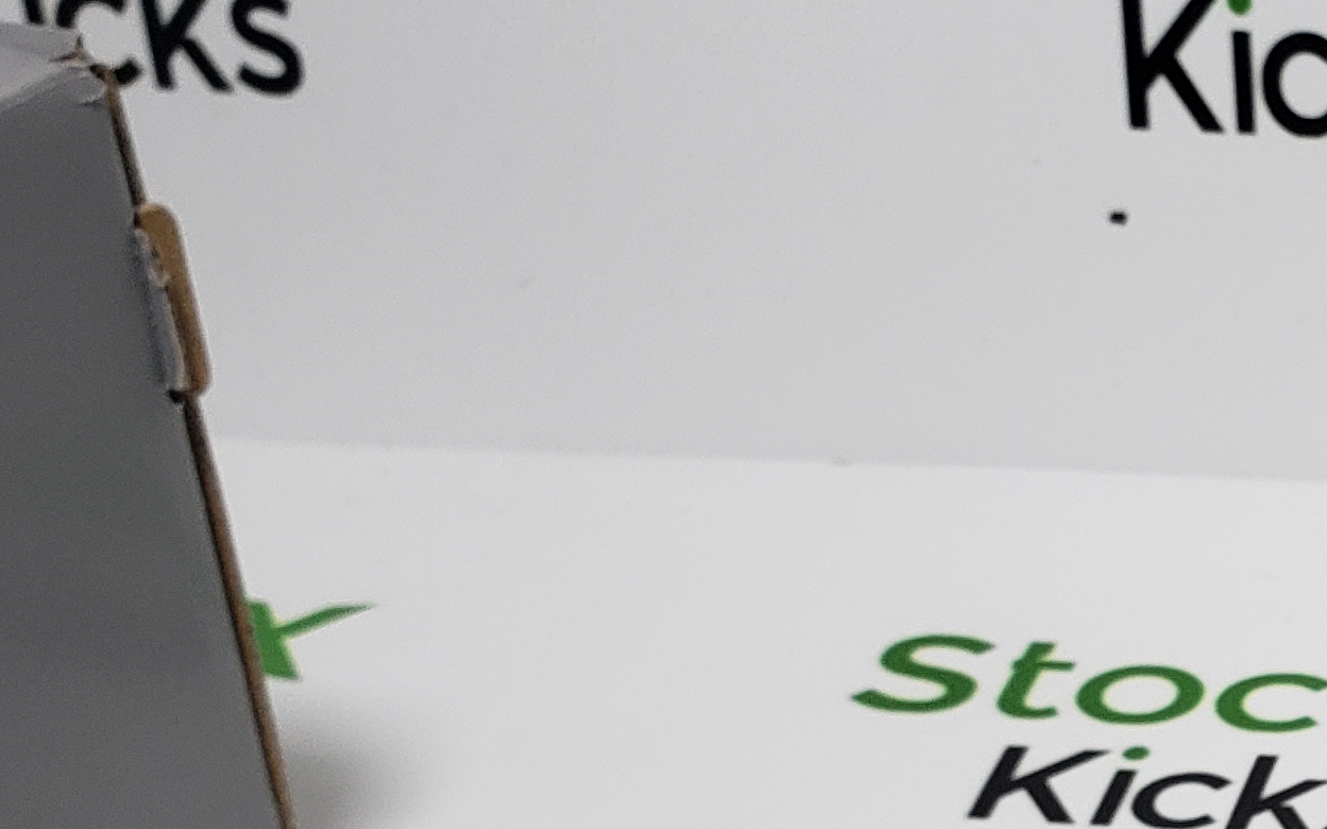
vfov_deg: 14.3
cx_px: 1984
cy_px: 965
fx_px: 3218
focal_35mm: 89
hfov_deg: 20.1
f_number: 2.4
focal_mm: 4.3
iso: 50
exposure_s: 1/244
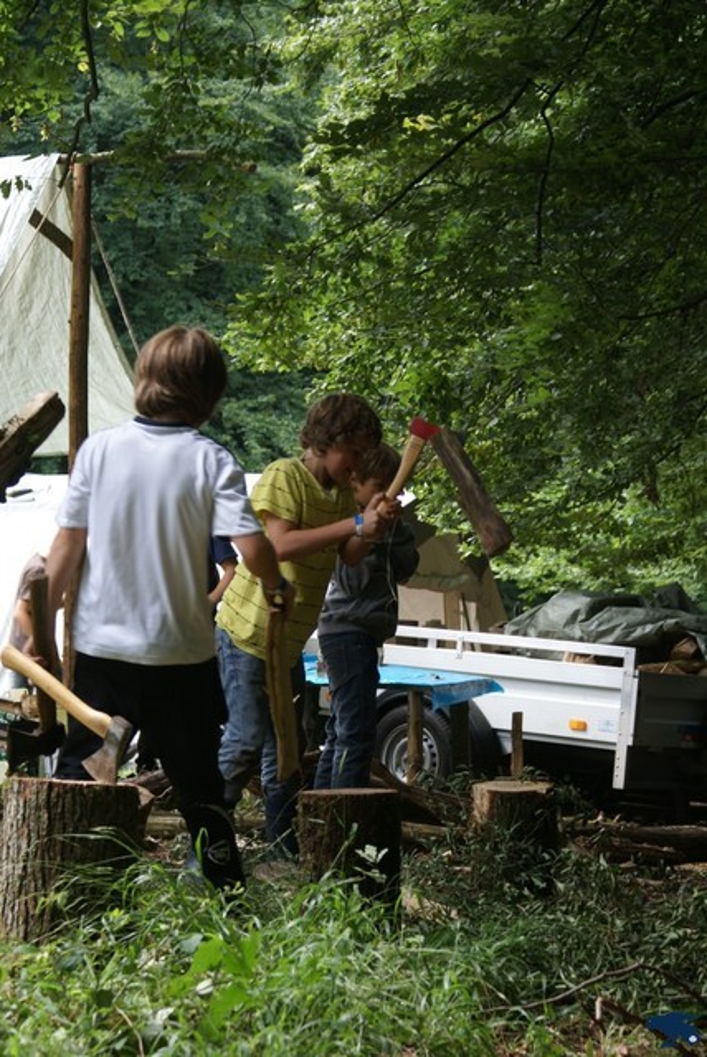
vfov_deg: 19.4
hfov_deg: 13.1
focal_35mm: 105
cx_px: 354
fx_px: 3086
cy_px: 528
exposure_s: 1/125
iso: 125
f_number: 5.6
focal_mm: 70
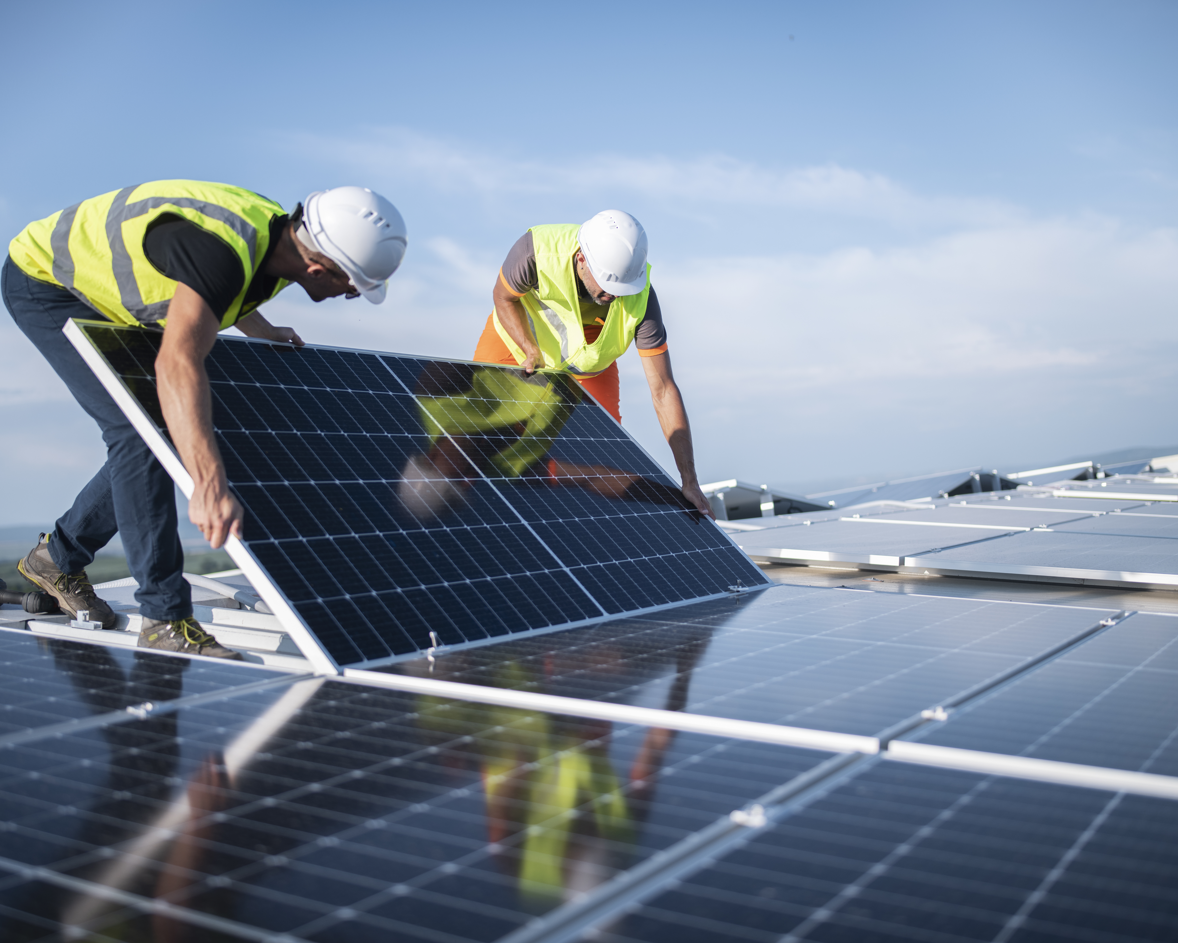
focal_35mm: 40
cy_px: 466
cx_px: 572
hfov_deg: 45.8
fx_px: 1395
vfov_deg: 37.3
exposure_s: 1/3200
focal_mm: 35
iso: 64
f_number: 1.4
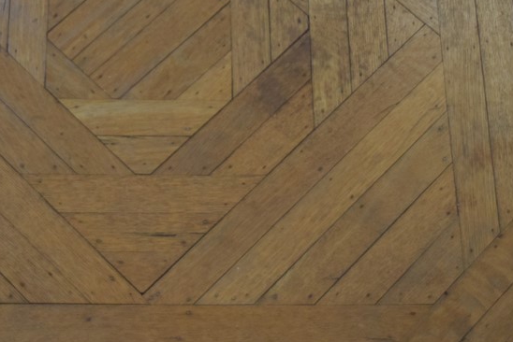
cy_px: 32
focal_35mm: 104
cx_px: 178
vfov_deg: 13.1
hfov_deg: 19.6
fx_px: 1483
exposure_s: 1/40
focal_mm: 35
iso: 3200
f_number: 4.5
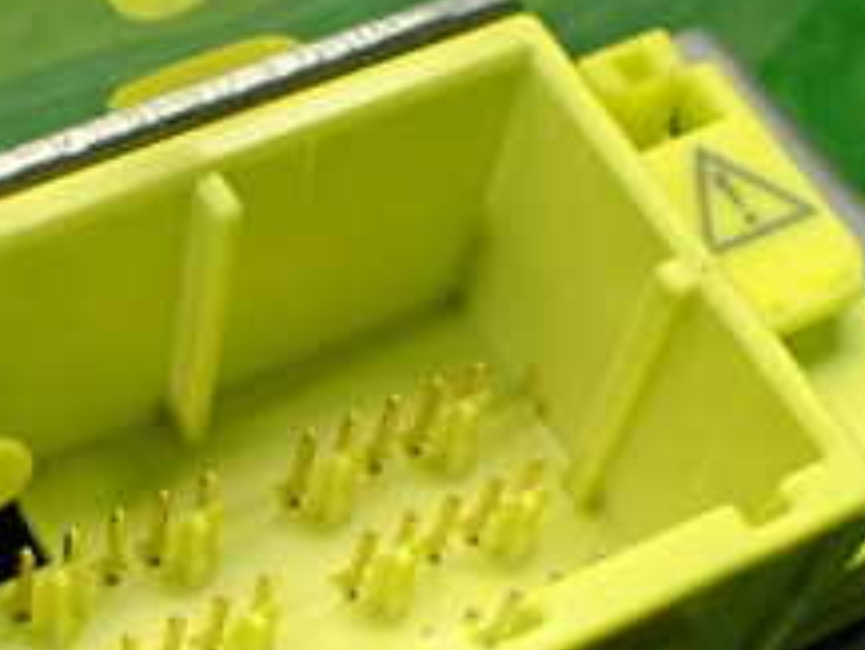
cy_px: 622
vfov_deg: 17.5
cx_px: 207
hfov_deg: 23.3
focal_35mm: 83
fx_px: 2075
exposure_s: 1/125
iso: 320
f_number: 2.3
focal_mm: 5.4
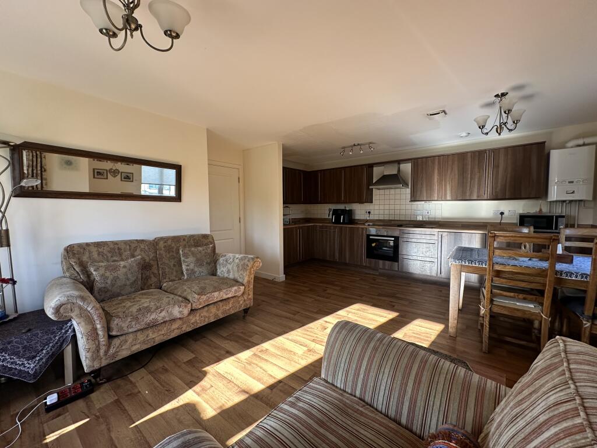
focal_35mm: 14
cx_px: 298
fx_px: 241
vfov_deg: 85.7
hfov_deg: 102.1
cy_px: 224
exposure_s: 1/99
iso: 125
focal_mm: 2.22
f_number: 2.2
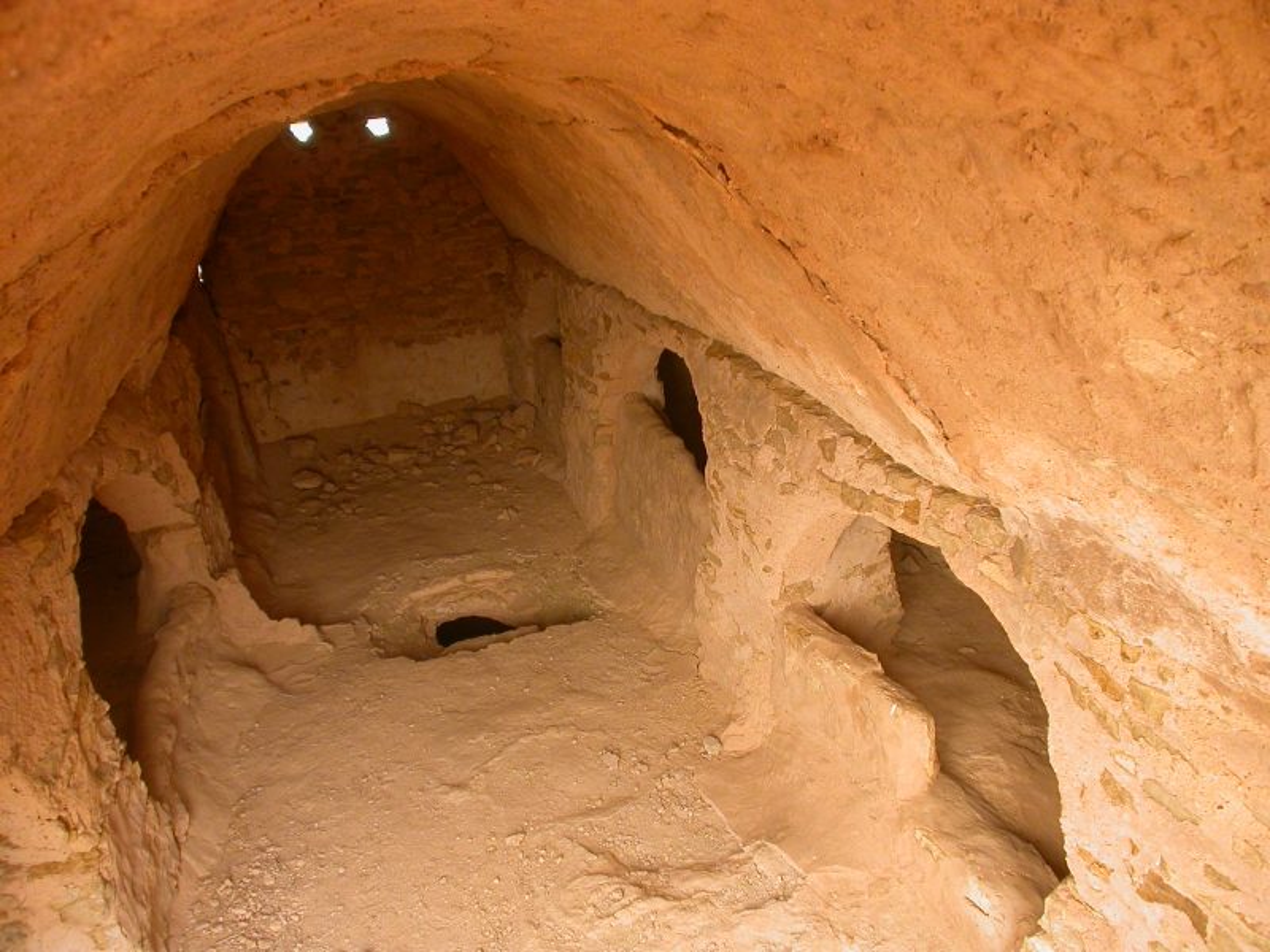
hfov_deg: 49.0
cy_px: 476
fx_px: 1394
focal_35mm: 38
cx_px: 635
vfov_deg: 37.7
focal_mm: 7.85
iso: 100
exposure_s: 1/26.4
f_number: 2.6
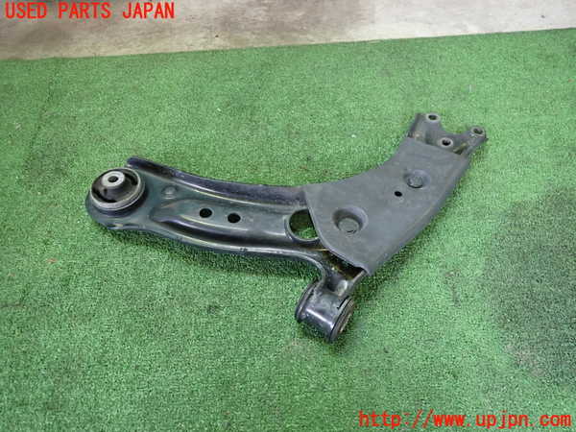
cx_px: 288
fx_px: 416
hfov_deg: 69.4
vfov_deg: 54.9
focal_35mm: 25
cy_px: 216
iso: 500
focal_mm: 4.5
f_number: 2
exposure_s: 1/30
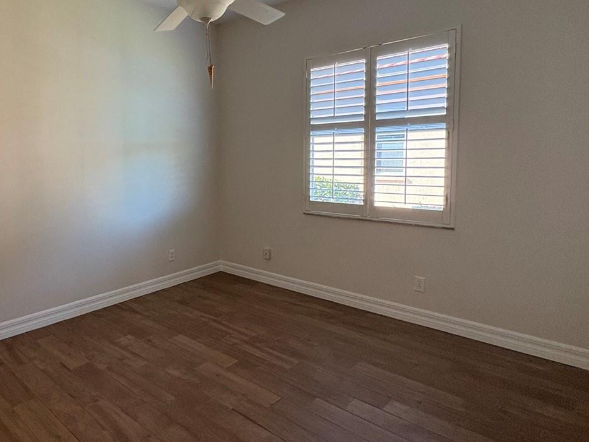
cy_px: 186
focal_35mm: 24
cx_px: 171
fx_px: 408
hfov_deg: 68.4
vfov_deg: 56.5
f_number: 2.2
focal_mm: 2.22
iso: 200
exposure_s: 1/98
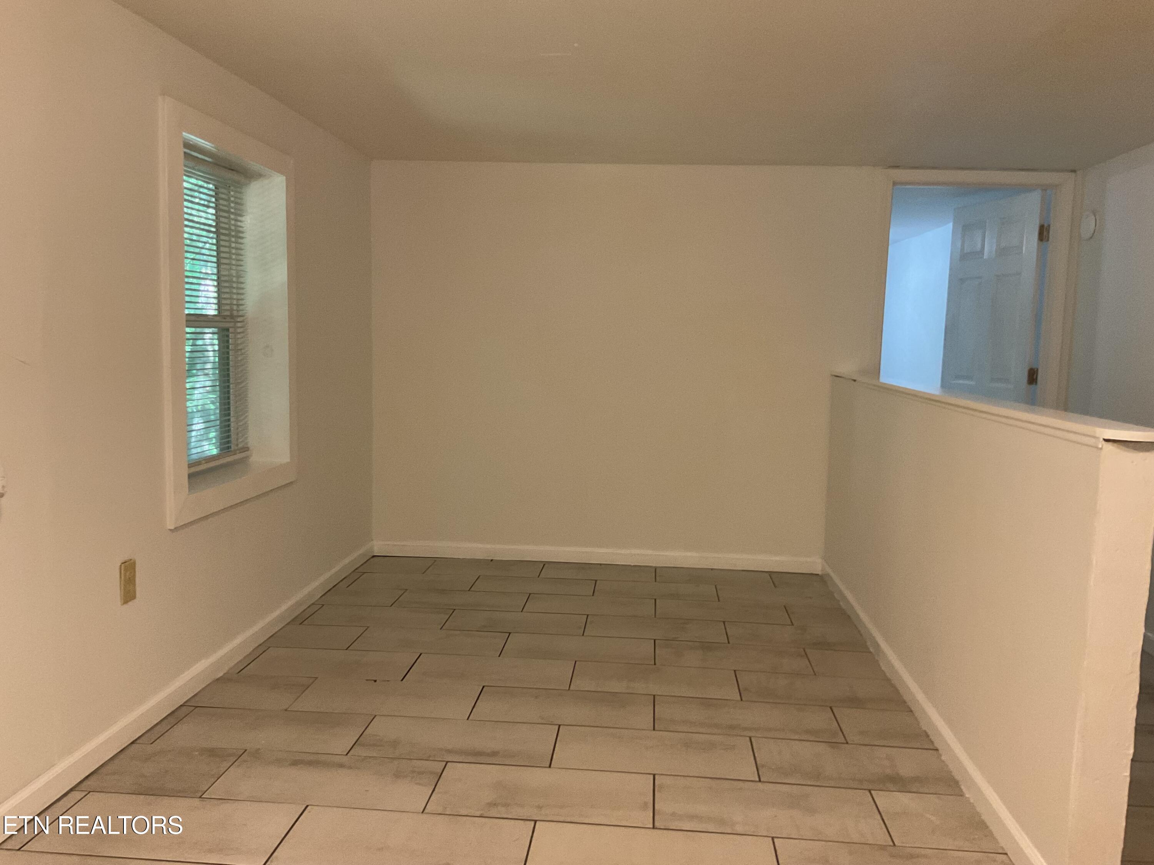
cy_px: 432
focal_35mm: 29
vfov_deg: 48.2
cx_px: 577
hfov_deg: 61.7
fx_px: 967
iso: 200
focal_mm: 3
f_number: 1.8
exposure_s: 1/60
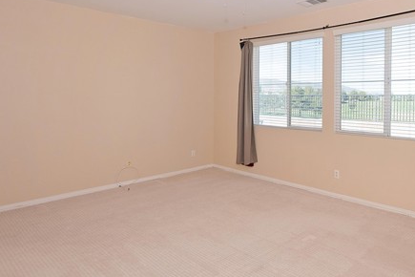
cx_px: 290
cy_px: 99
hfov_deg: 68.6
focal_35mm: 25
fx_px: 288
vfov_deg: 50.6
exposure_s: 1/250
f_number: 6.3
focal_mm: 11.5
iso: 200
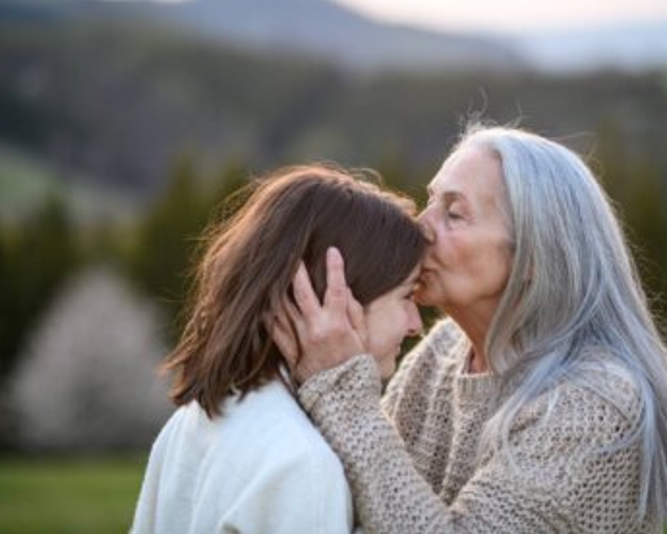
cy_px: 269
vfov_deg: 15.9
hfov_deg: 19.7
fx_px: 1915
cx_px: 387
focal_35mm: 97
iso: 640
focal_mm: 85
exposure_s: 1/1000
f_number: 2
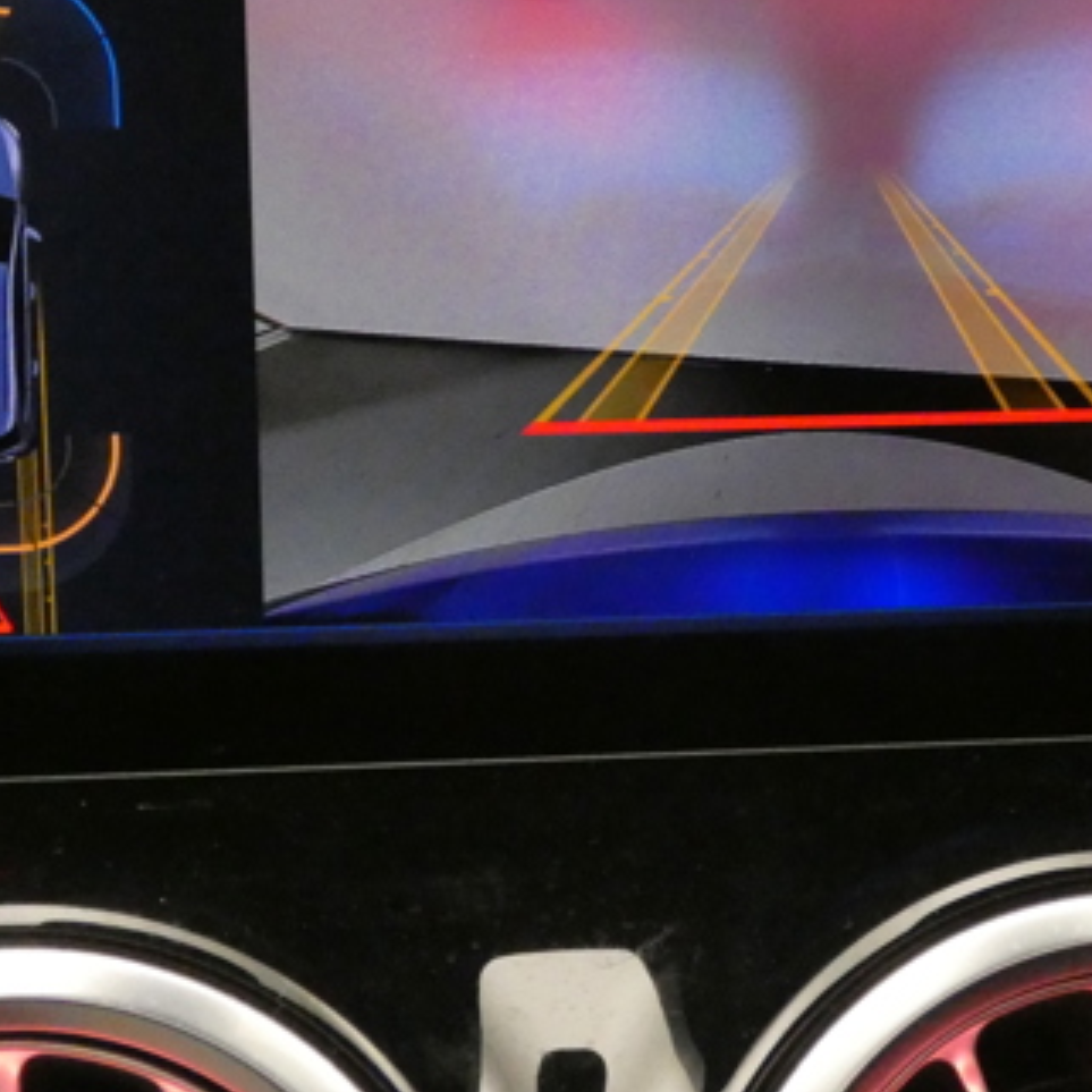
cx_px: 660
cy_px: 425
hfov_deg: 22.4
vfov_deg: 22.4
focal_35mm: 77
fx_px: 2748
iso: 1600
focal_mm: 6.2
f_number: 3.4
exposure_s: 1/25
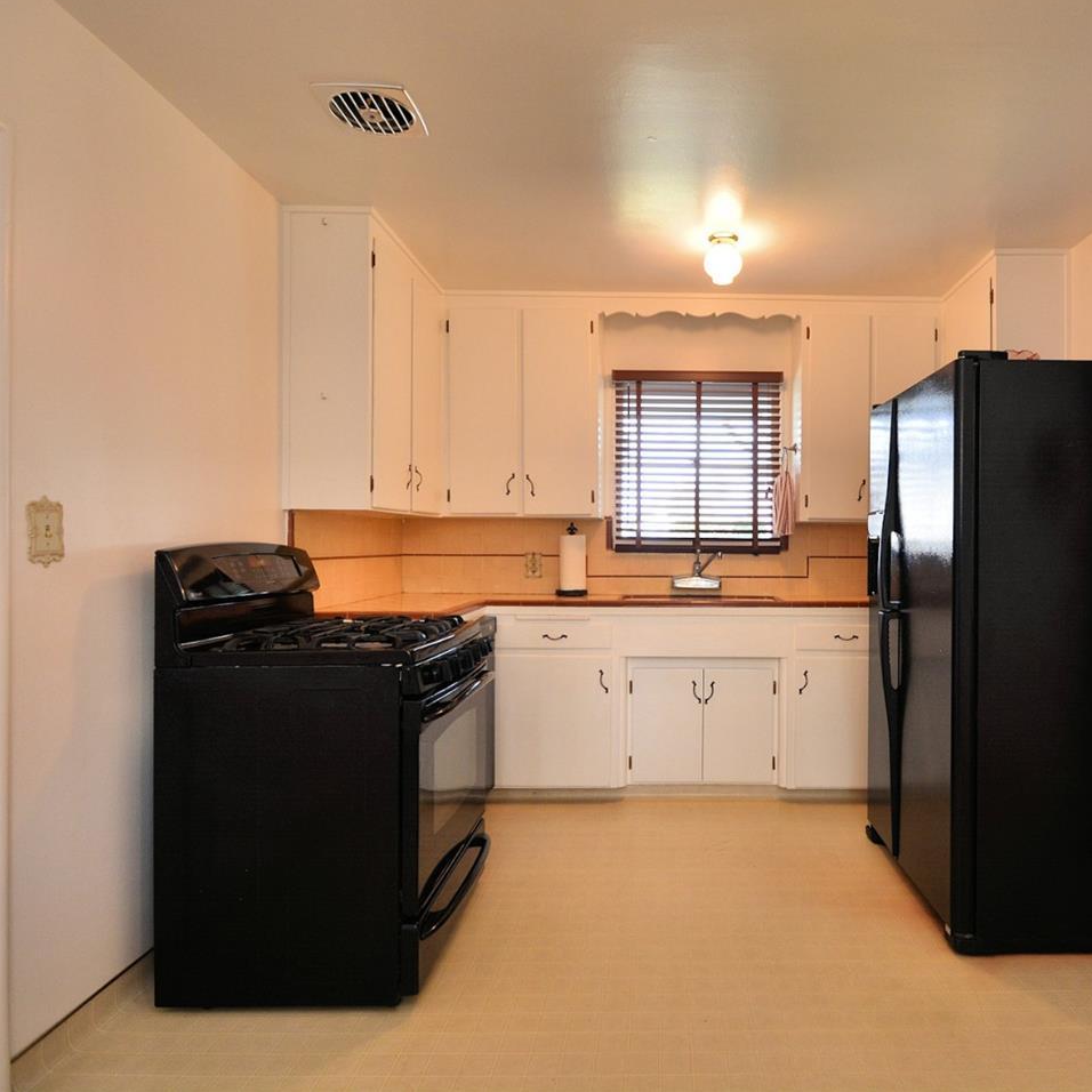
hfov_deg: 73.7
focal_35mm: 20
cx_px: 673
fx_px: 714
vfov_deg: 74.8
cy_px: 524
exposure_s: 1/60
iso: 360
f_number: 4
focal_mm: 10
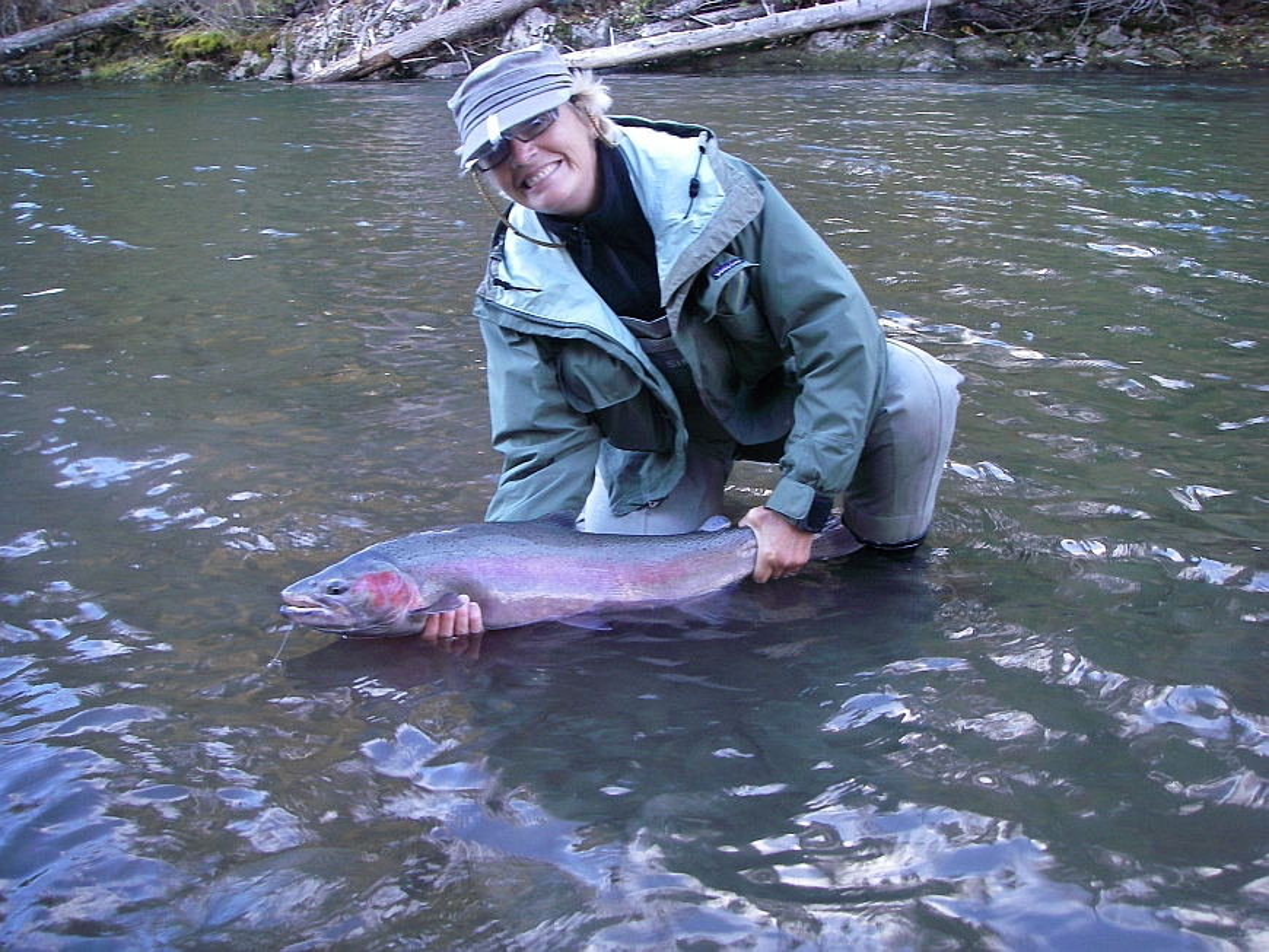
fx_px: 1393
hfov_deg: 49.0
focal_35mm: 38
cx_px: 634
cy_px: 476
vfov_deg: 37.7
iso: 160
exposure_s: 1/50
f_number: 3.3
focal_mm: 6.3
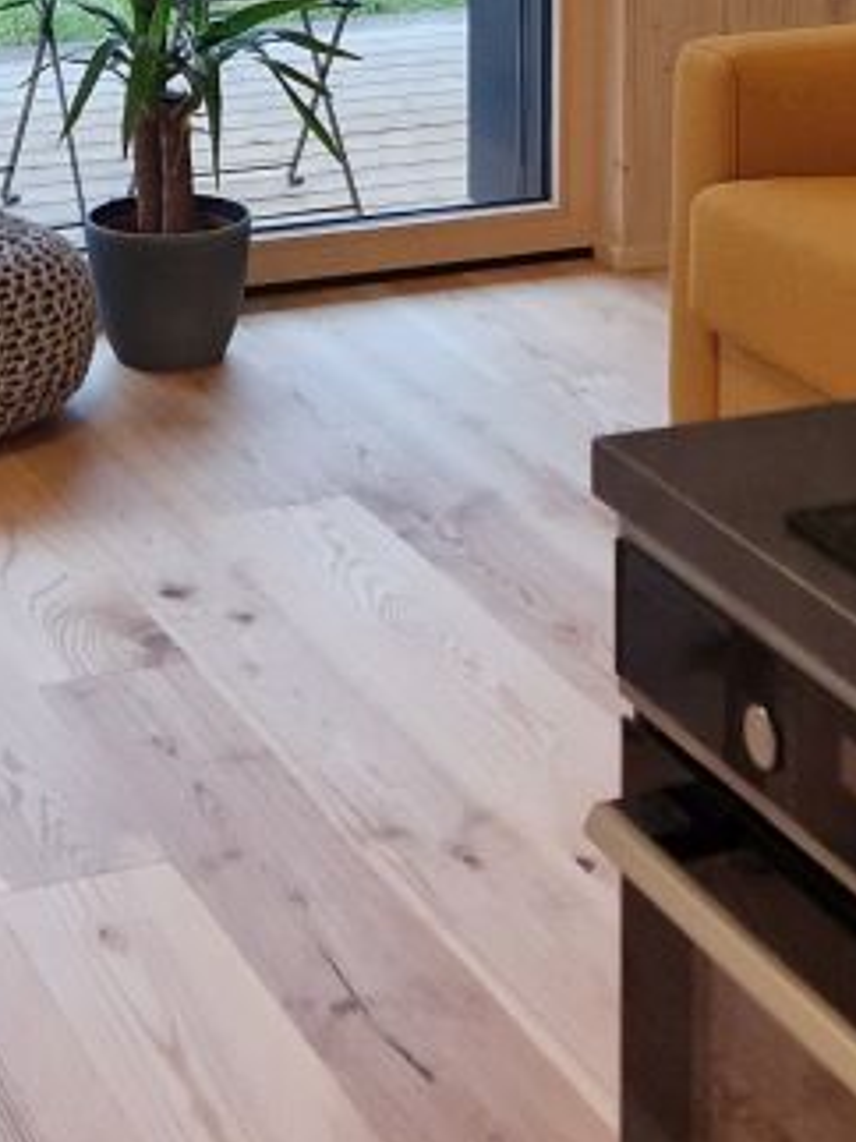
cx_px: 279
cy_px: -334
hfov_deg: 15.5
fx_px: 3134
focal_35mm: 95
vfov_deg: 19.1
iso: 125
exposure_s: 1/120
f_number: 1.8
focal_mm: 5.4
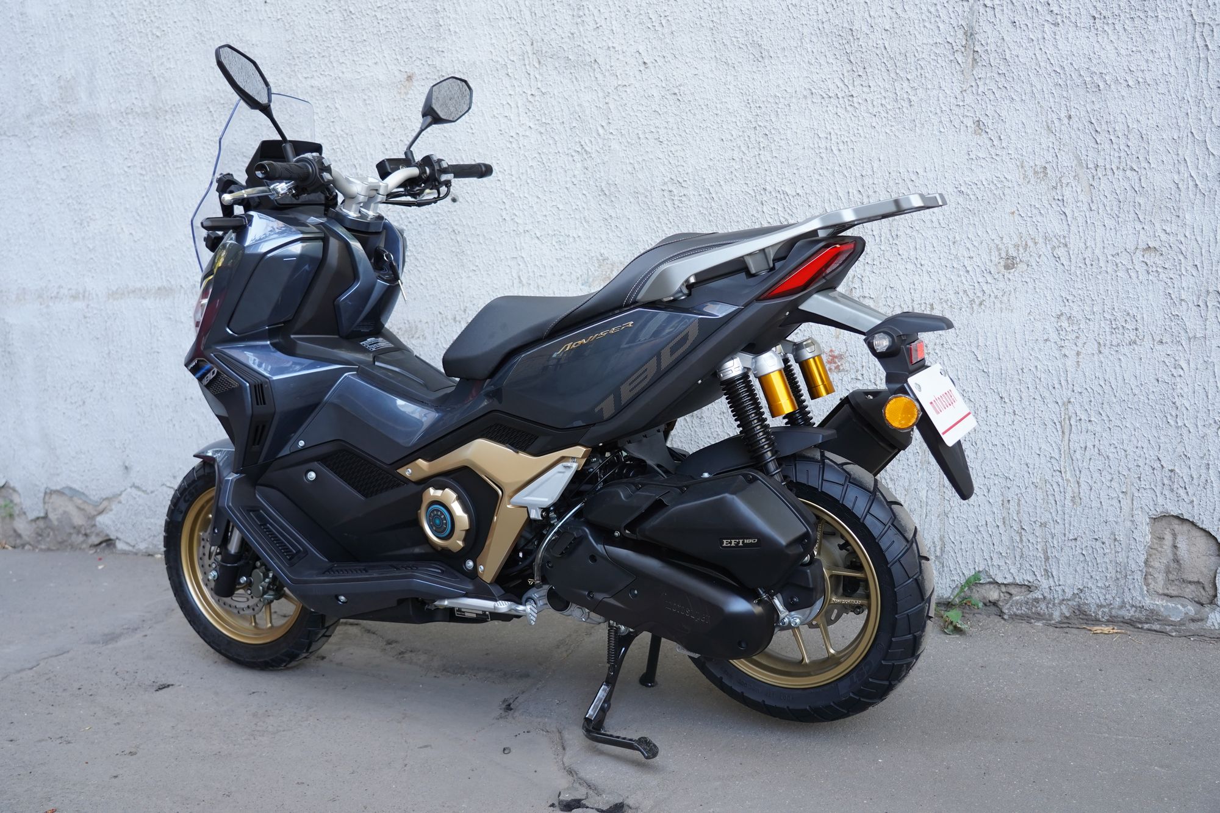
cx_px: 610
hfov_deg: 55.8
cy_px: 406
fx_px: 1152
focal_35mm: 34
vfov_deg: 38.9
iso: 500
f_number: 4
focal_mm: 34
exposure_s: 1/160
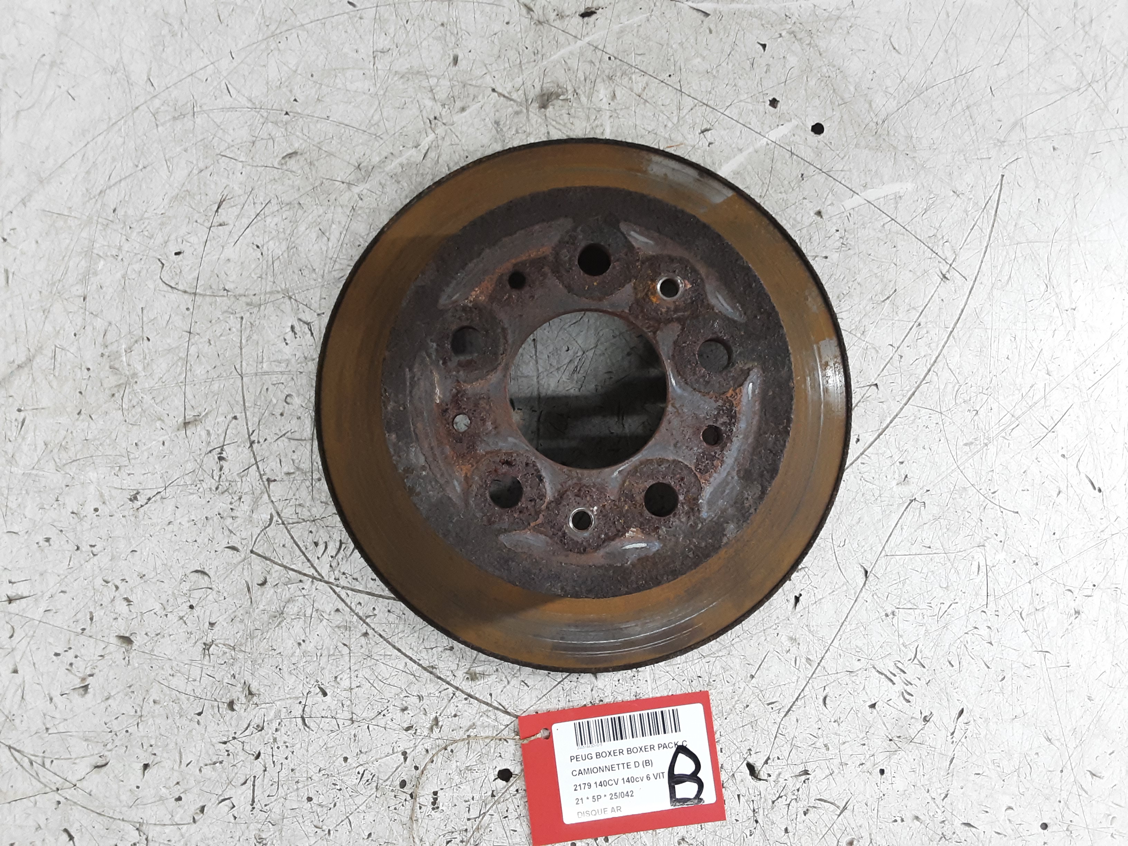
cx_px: 564
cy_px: 423
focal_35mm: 27
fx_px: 880
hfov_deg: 65.3
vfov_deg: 51.4
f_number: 1.9
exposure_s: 1/33
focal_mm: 2.91
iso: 160
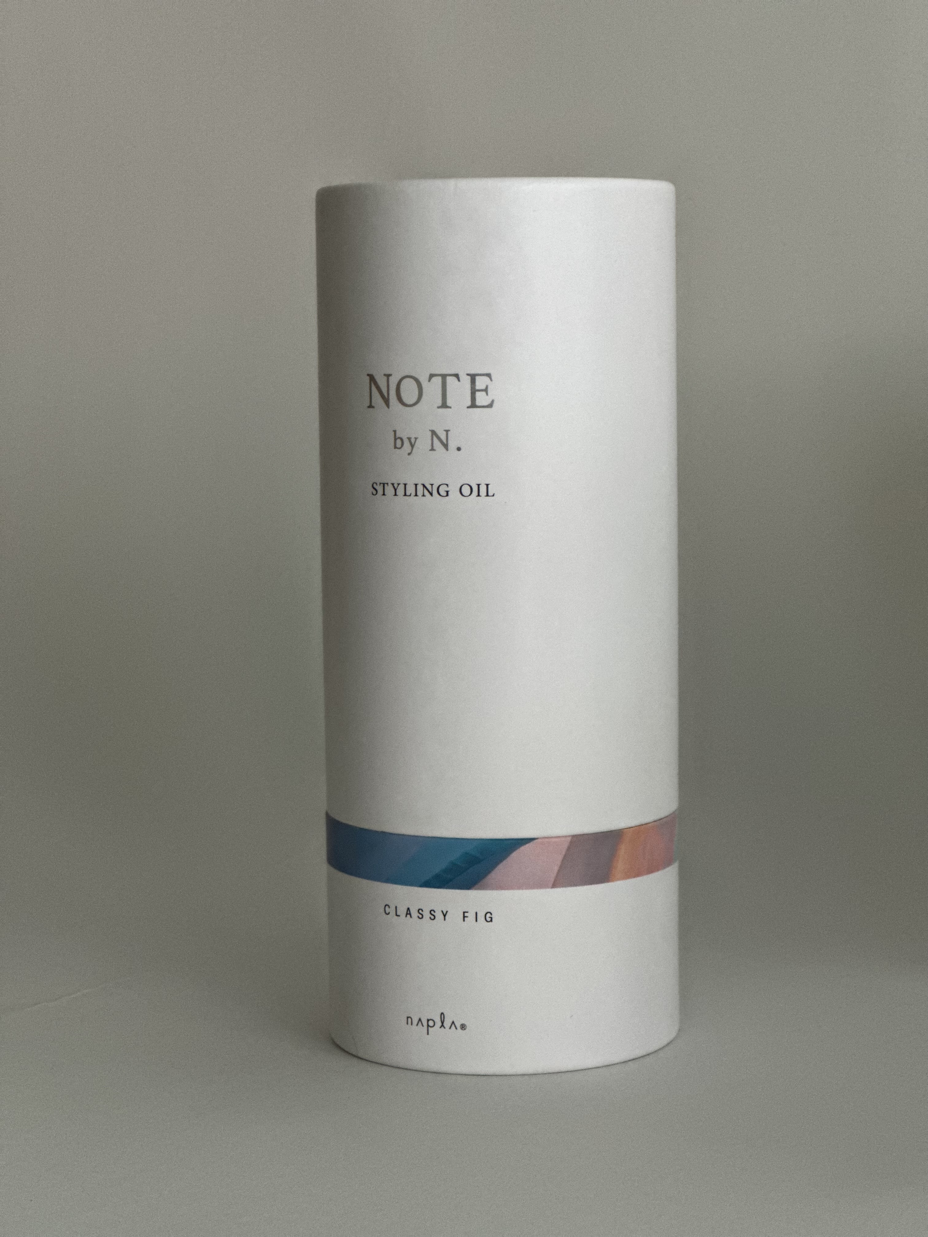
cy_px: 618
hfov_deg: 19.1
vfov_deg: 25.3
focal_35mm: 77
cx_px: 464
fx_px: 2752
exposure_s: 1/29
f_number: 2.8
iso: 400
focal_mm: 9
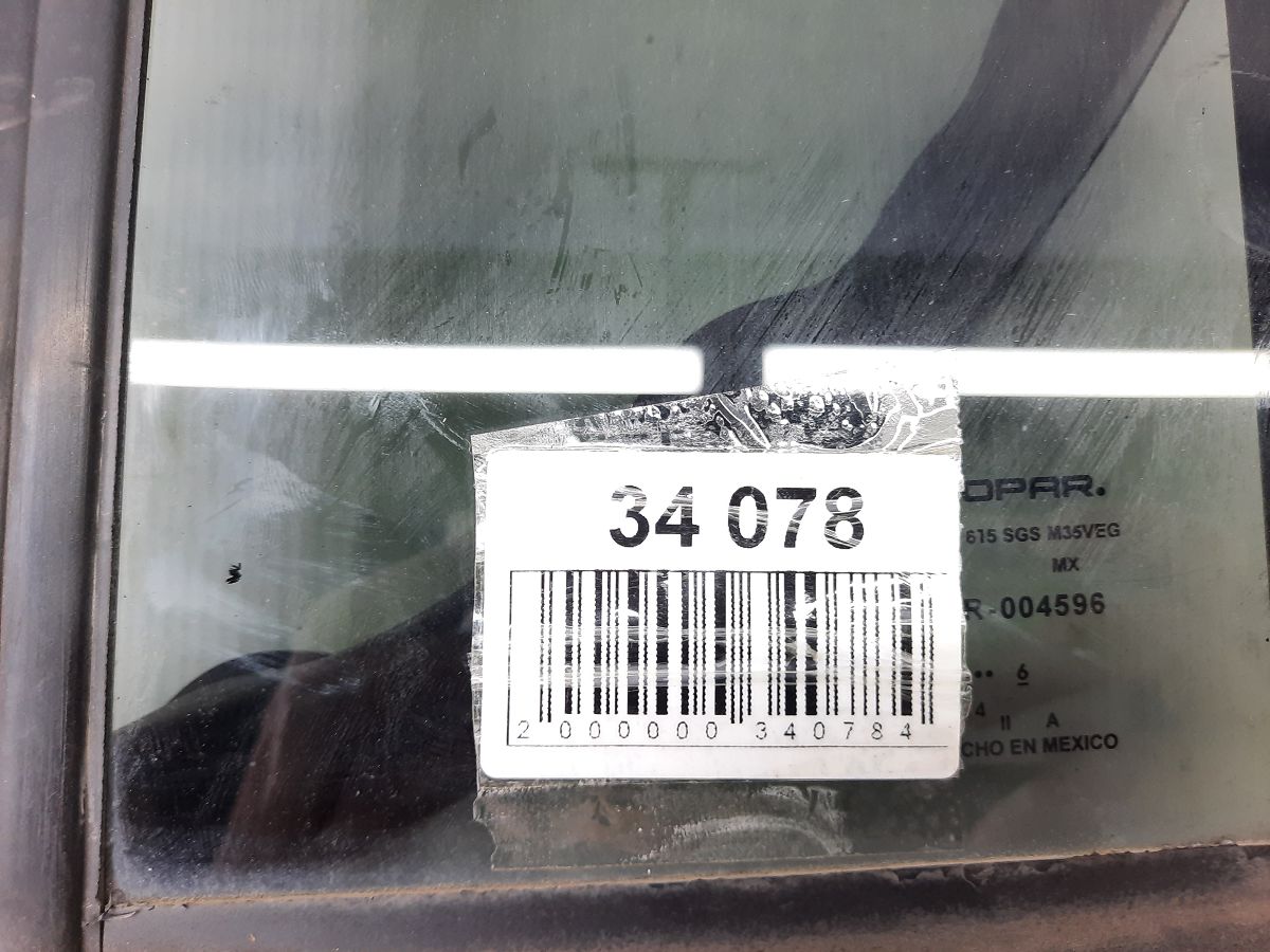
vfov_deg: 54.9
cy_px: 476
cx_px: 635
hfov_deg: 69.4
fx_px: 917
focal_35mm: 25
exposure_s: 1/50
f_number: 2
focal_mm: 4.6
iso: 160
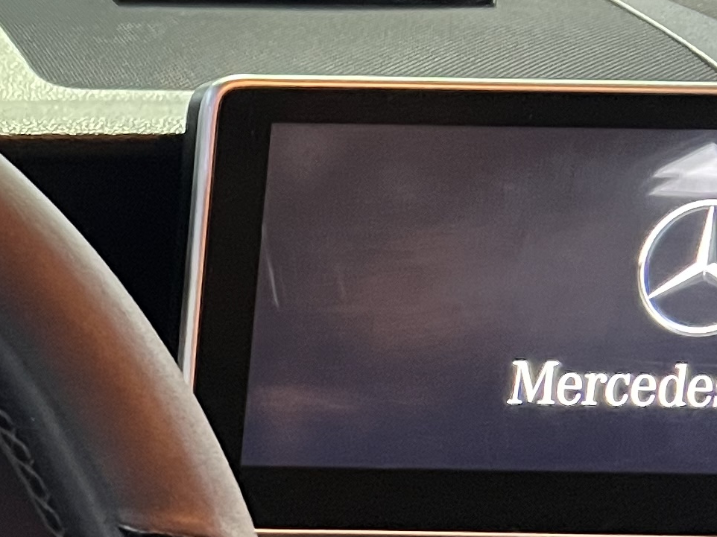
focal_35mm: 109
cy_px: 721
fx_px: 2257
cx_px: -657
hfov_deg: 15.1
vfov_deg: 13.1
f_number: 1.5
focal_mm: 5.7
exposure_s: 1/25
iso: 500
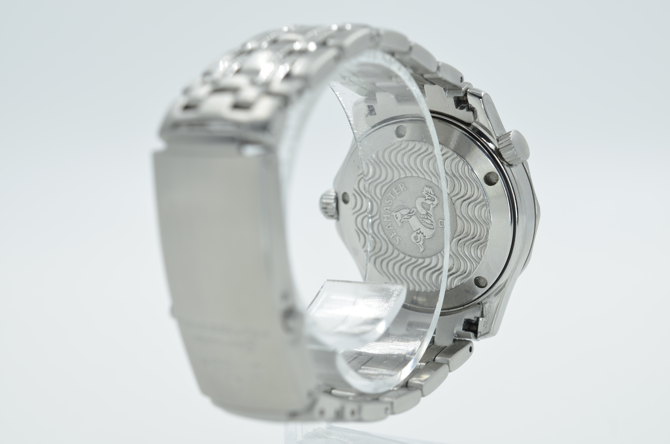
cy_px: 222
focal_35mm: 60
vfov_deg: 22.5
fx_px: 1114
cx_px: 335
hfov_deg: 33.5
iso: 160
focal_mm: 40
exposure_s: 1/50
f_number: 8
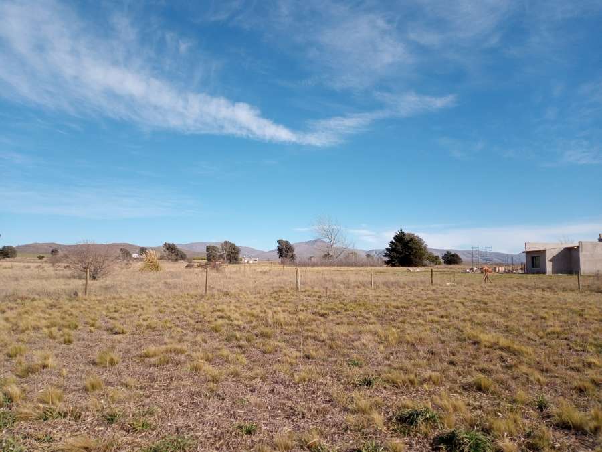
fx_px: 487
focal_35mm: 28
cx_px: 301
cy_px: 226
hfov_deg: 63.4
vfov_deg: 49.7
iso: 110
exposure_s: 1/968
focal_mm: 3.44
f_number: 2
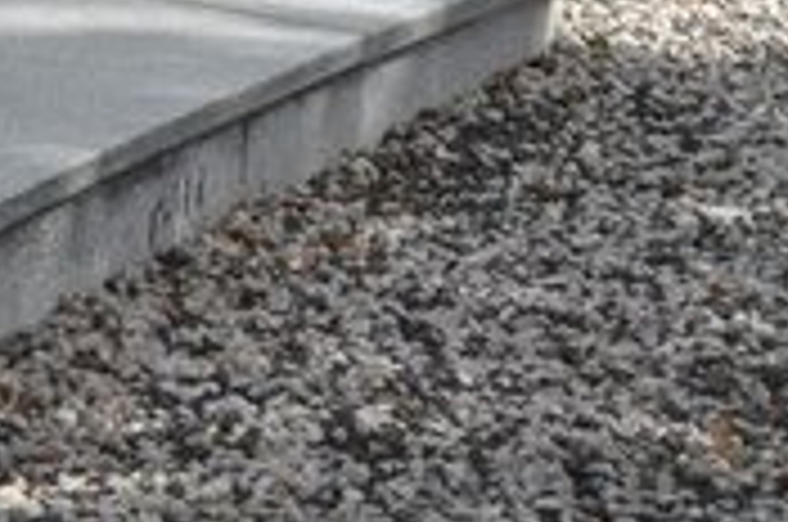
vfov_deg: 6.7
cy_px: -434
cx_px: -642
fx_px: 4370
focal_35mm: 200
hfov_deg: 9.8
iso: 250
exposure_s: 1/200
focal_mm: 36
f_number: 14
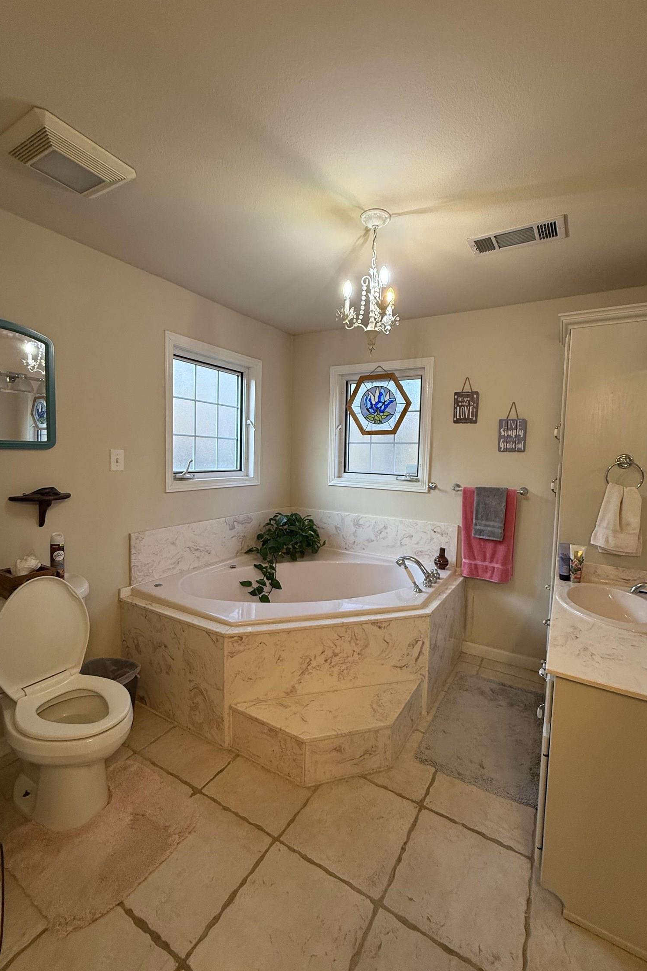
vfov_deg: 100.4
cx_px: 343
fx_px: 404
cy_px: 483
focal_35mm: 15
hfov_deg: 77.2
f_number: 2.2
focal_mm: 2.22
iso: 160
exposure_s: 1/120
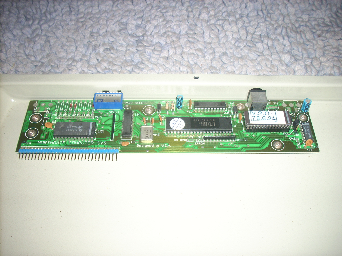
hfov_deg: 50.1
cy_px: 128
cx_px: 171
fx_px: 366
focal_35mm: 37
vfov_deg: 38.7
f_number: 2.8
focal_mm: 6.2
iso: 64
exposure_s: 1/60
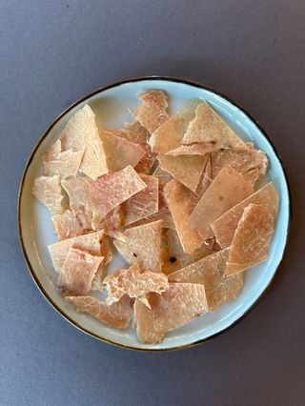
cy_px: 203
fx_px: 282
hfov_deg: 56.9
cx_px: 152
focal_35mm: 24
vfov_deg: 71.6
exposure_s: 1/50
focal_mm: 6.86
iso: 200
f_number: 1.8
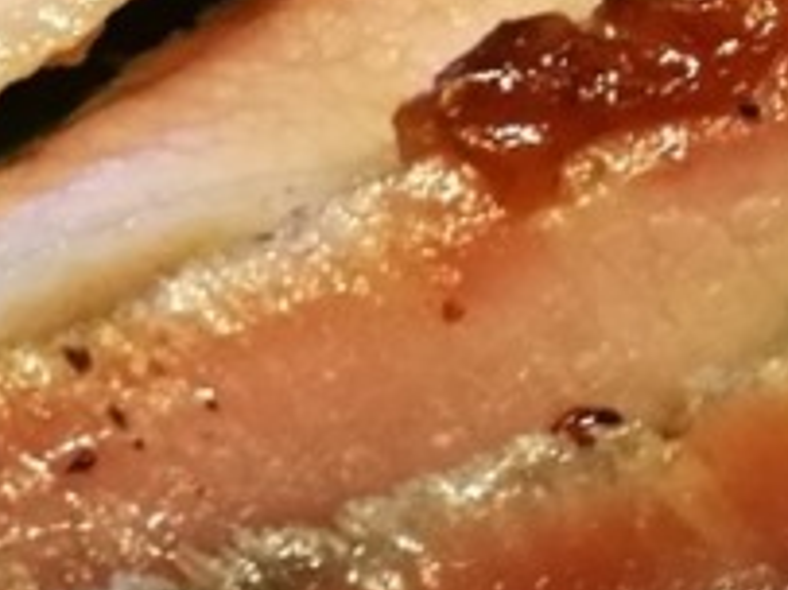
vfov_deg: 14.9
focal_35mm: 96
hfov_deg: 20.0
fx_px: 2184
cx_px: 39
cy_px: -101
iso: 640
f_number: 4
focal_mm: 4.5
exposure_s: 1/20
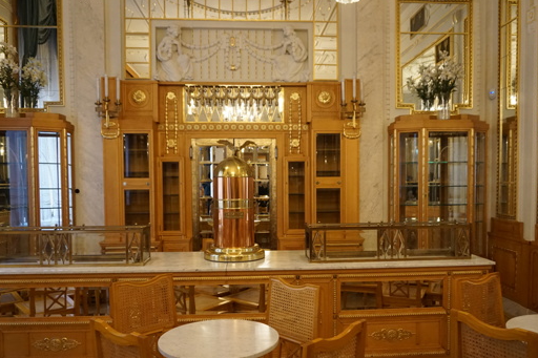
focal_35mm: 30
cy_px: 203
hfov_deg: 61.9
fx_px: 448
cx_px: 280
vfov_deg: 43.5
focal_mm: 16
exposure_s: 1/160
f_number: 3.5
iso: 2000
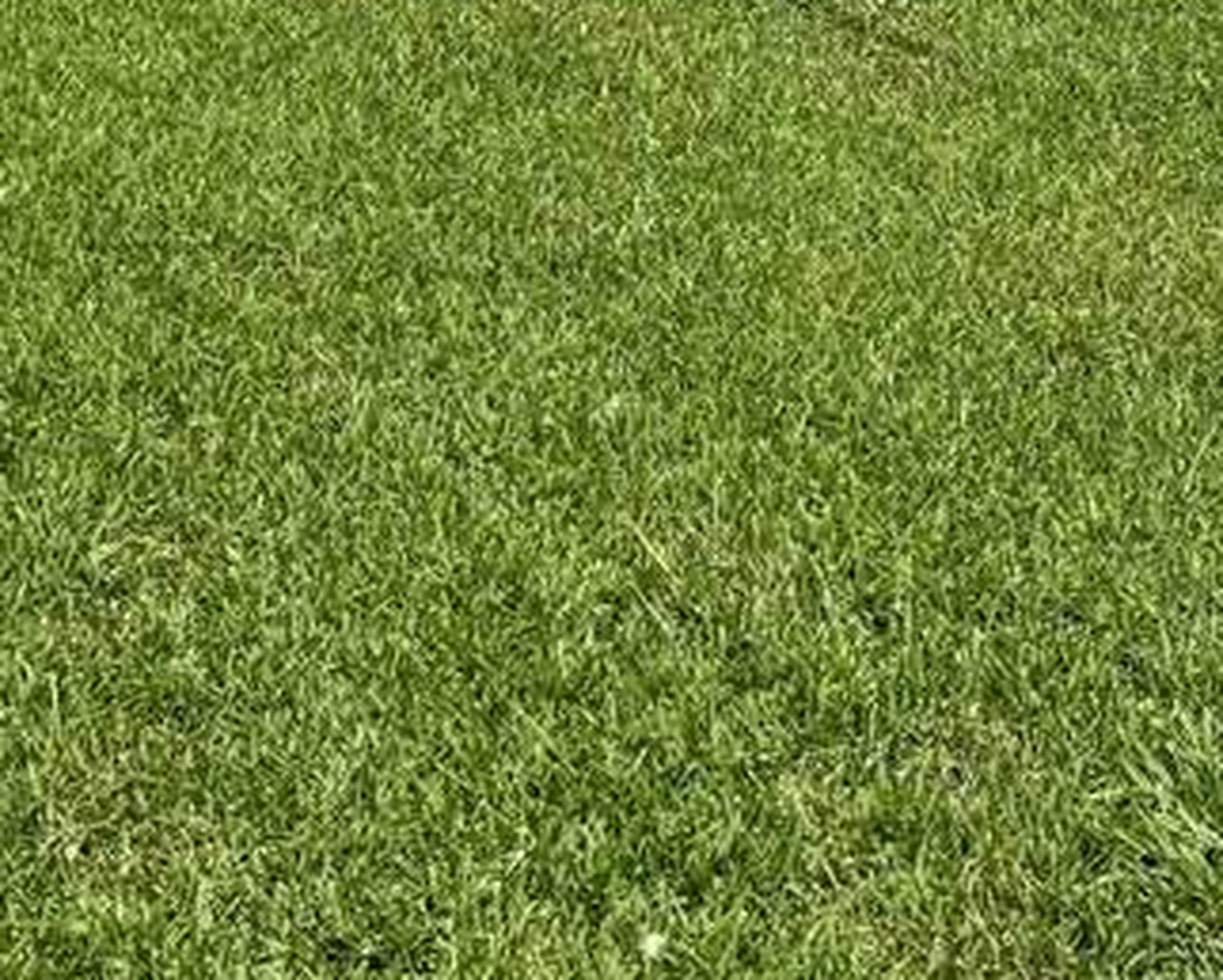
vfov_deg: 14.5
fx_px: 3368
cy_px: -782
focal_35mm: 93
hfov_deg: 20.4
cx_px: 957
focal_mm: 6.76
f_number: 1.78
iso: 80
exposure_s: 1/10417
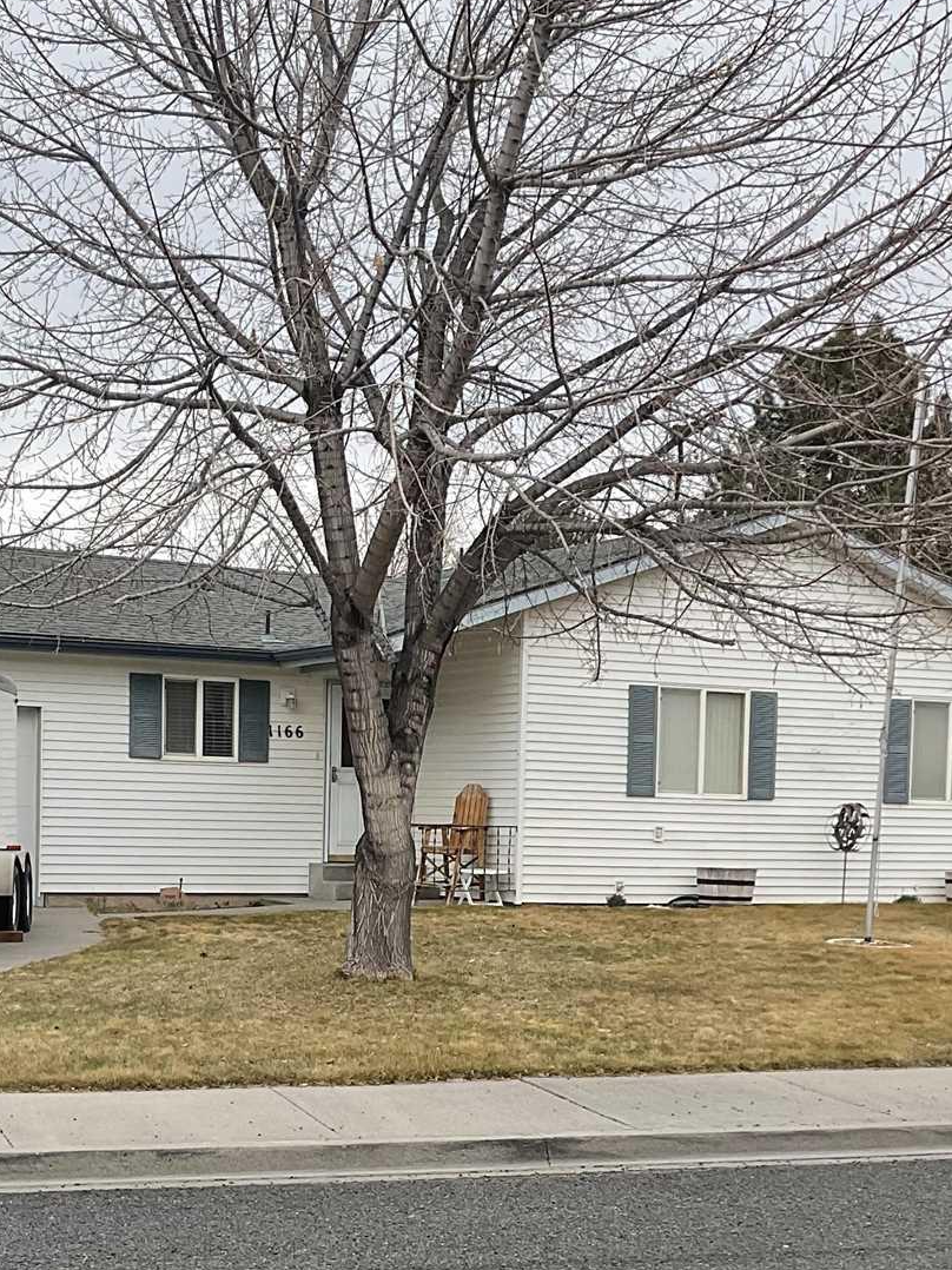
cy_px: 981
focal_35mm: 62
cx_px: 427
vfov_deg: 30.6
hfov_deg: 23.6
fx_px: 2274
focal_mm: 3
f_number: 1.8
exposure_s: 1/425
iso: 16
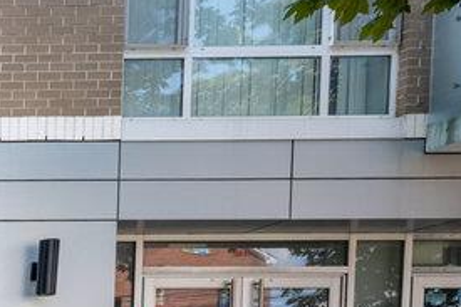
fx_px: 653
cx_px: -322
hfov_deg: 23.9
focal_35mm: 51
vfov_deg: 23.8
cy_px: 380
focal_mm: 14
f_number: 8
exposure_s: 1/5000
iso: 800
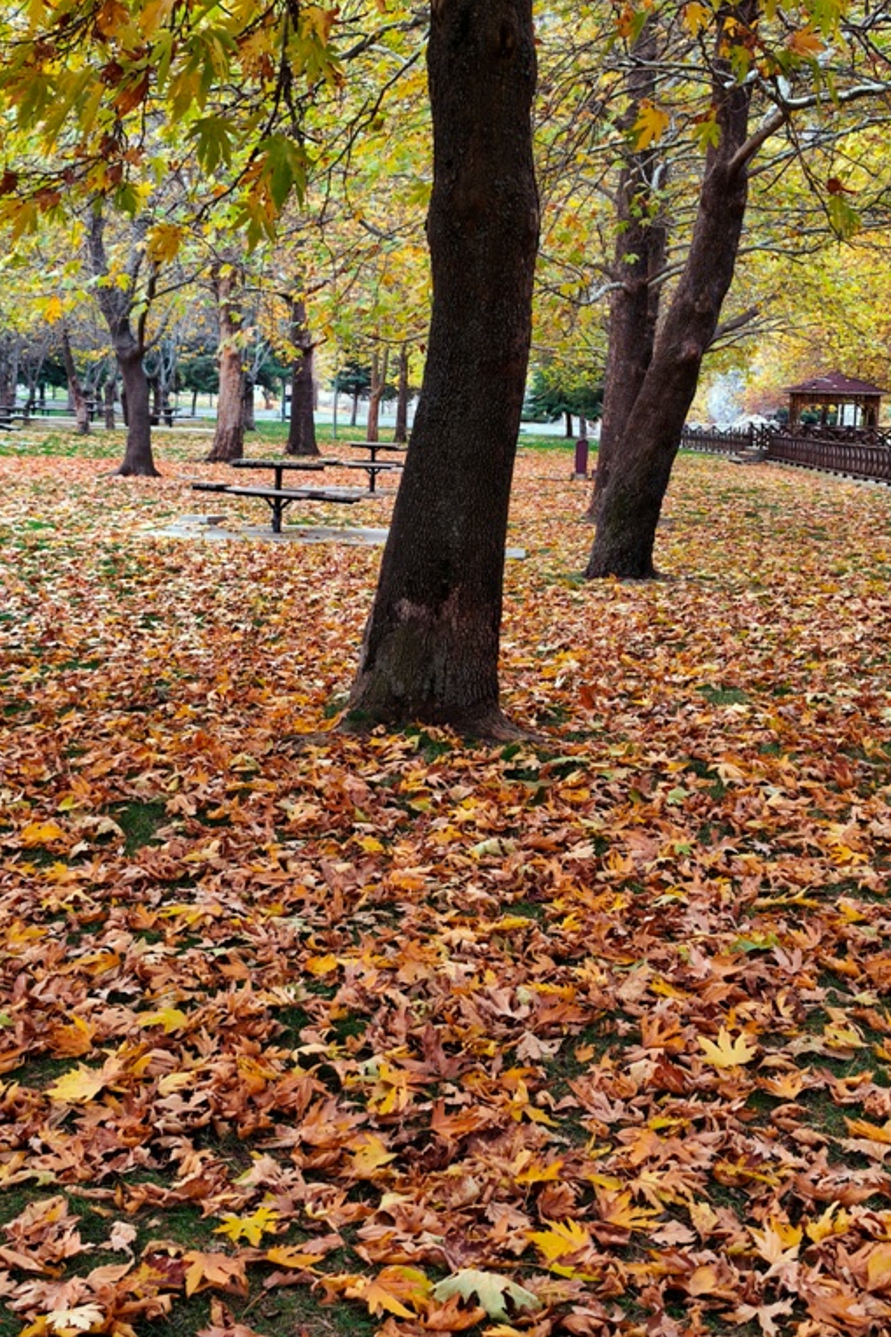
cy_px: 648
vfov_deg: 40.3
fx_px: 1820
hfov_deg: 27.5
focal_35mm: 49
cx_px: 480
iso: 400
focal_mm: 6.57
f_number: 1.6
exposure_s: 1/90
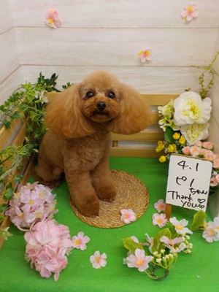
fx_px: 253
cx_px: 110
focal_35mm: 30
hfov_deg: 46.8
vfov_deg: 60.0
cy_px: 146
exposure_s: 1/30
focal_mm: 4.1
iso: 180
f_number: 3.3
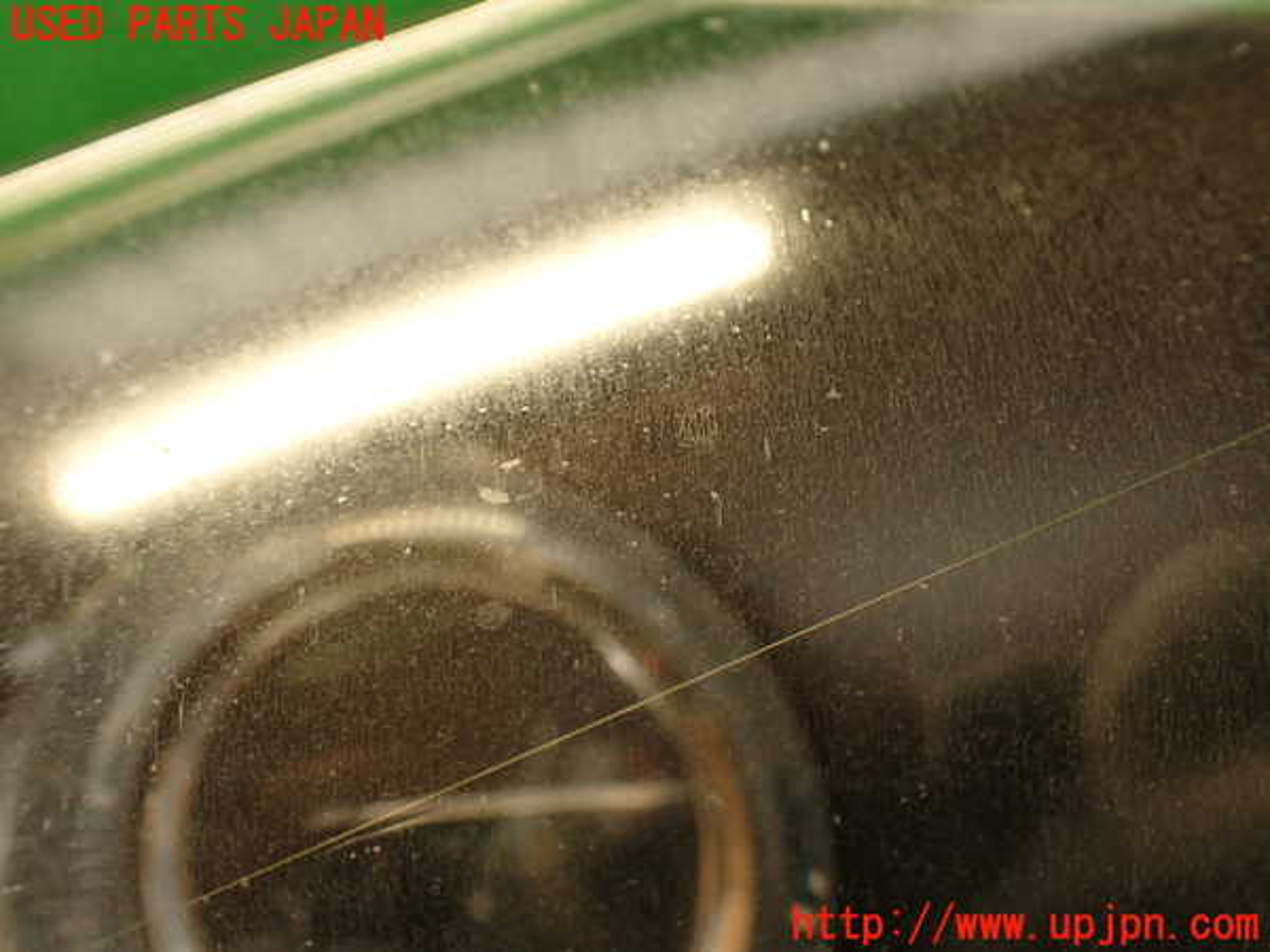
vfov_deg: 44.2
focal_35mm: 32
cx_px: 635
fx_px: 1174
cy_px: 476
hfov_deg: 56.8
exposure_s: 1/40
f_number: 2.4
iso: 200
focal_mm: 5.79
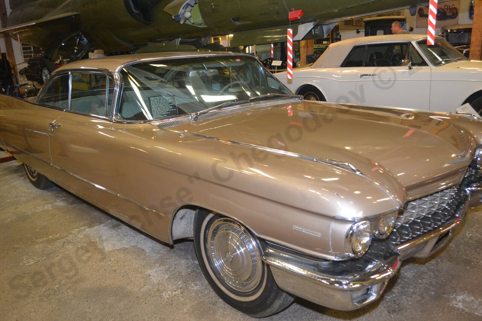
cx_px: 241
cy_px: 160
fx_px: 402
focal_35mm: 30
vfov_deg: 43.6
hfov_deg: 61.9
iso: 900
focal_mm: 20
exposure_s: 1/60
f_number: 3.8
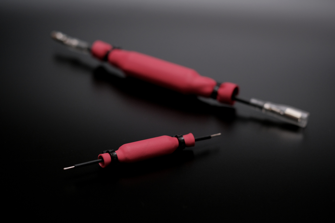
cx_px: 168
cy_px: 112
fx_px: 493
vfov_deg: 25.5
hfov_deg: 37.5
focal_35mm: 53
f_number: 4
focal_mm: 35
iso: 640
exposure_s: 1/125
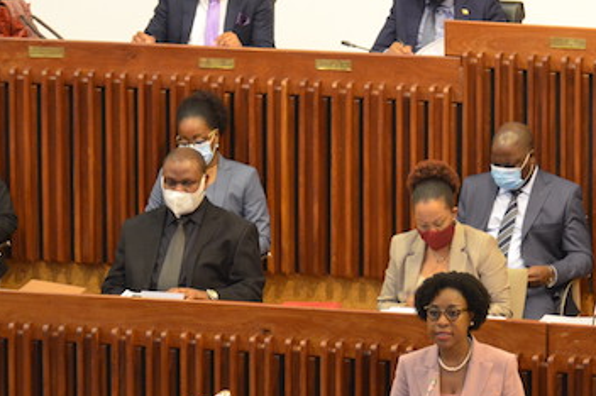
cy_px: 195
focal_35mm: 395
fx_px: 6532
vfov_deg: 3.5
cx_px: 477
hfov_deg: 5.2
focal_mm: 145
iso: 1600
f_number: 5
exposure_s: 1/30
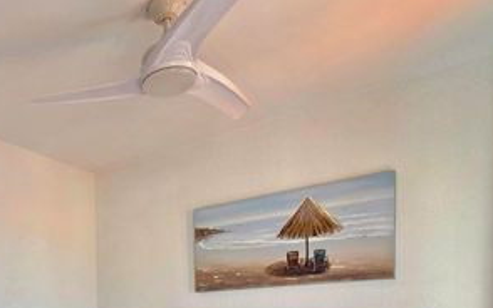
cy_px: 346
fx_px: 444
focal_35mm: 33
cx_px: 60
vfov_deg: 33.1
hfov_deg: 52.0
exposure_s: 1/109
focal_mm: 2.2
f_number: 2.2
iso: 50
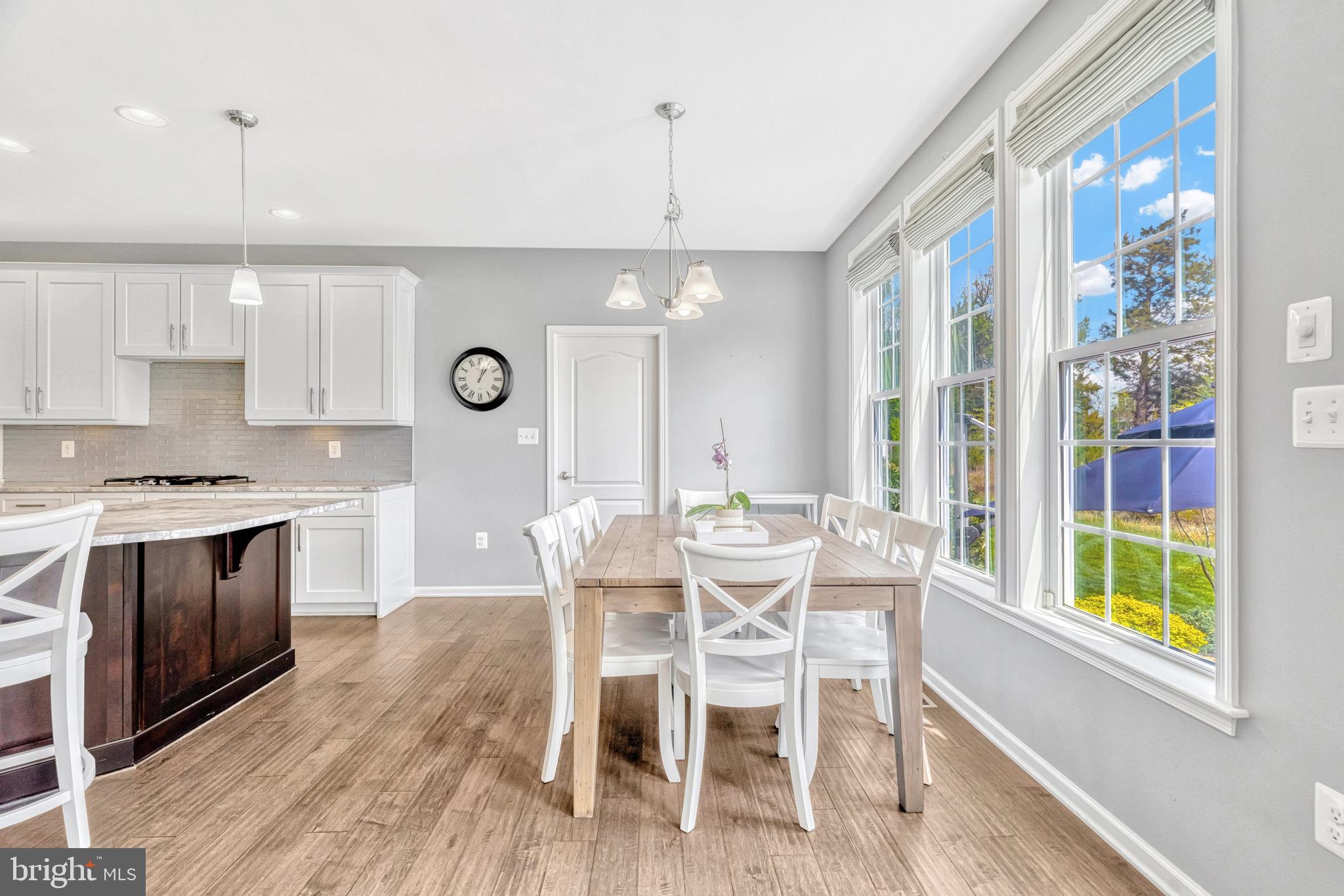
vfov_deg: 73.7
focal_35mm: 16
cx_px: 672
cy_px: 448
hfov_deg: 96.7
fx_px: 597
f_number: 7.1
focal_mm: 16
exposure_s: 1/160
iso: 1250
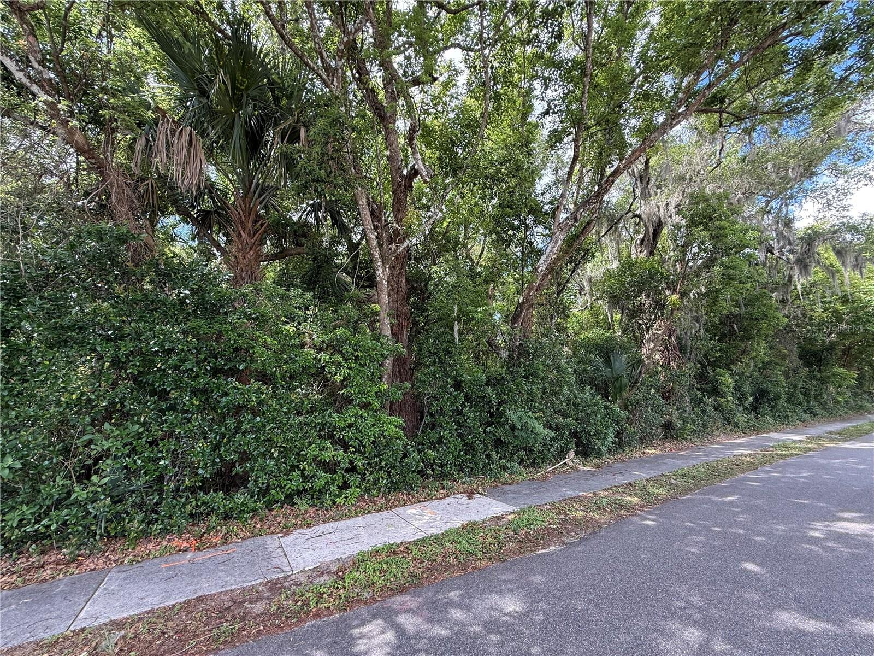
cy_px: 328
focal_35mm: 14
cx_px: 437
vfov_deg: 85.7
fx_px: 353
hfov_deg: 102.1
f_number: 2.2
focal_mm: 2.22
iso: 64
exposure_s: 1/174
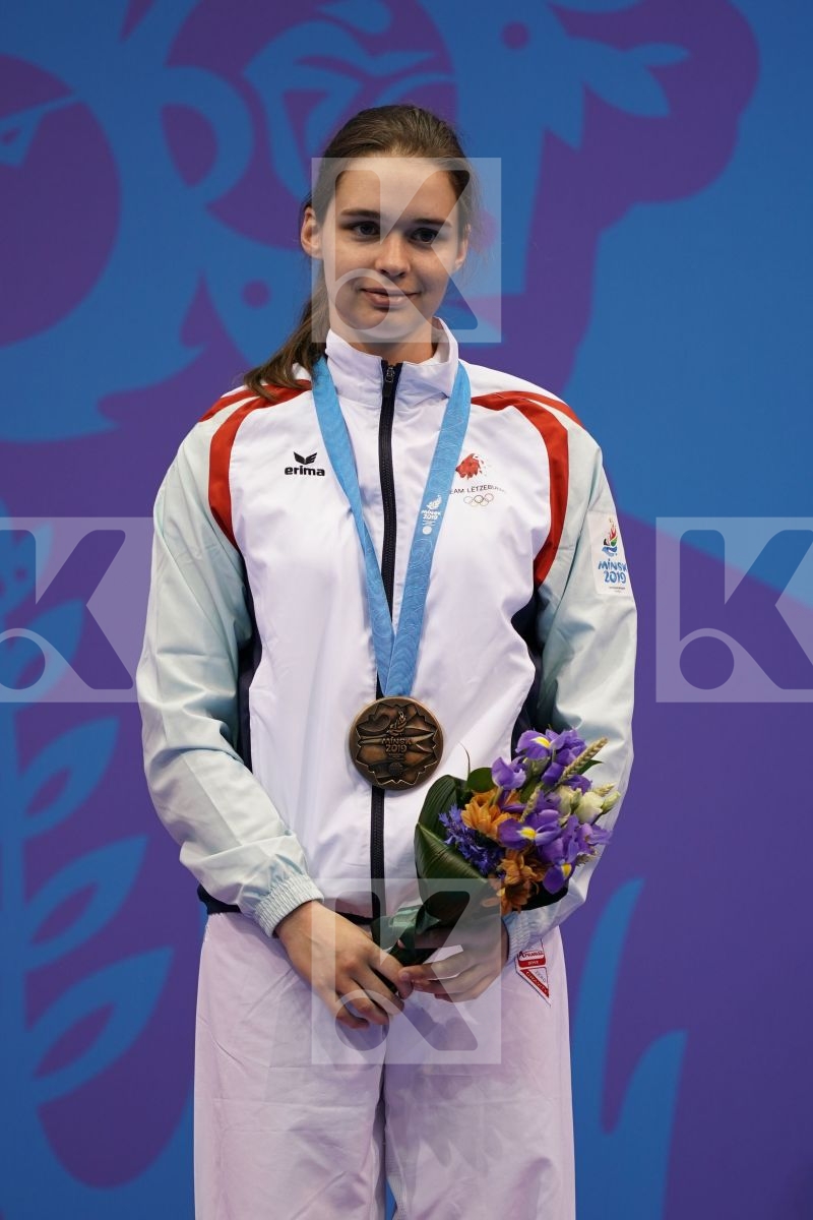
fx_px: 20323
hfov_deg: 2.3
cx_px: 406
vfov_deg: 3.4
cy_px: 610
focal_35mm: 600
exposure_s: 1/500
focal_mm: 400
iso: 500
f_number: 2.8
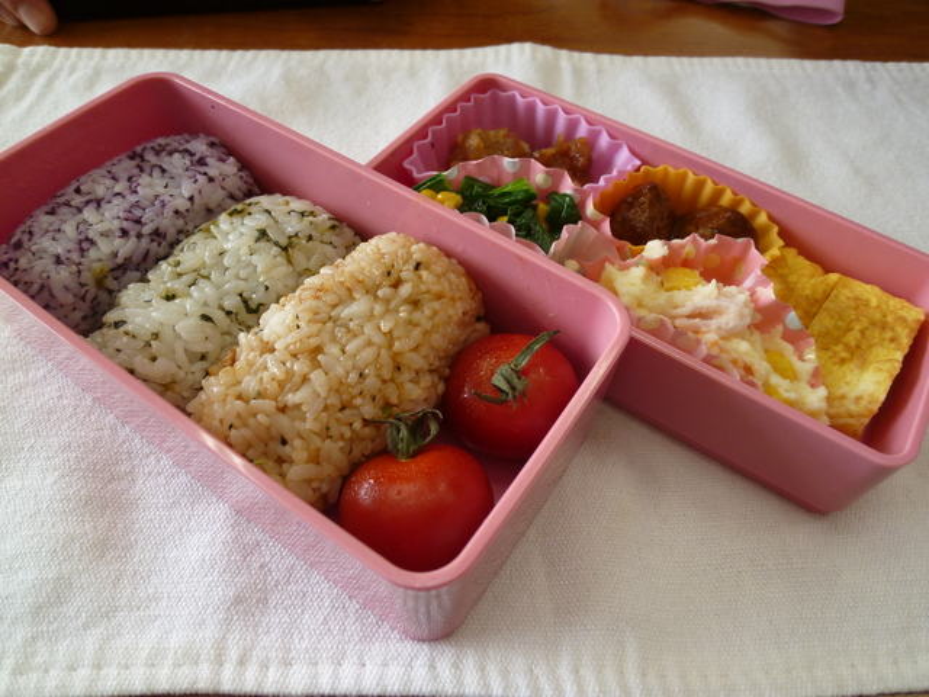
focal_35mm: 24
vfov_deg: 56.8
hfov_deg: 71.6
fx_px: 644
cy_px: 348
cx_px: 464
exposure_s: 1/80
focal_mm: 4.3
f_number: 2.2
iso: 80
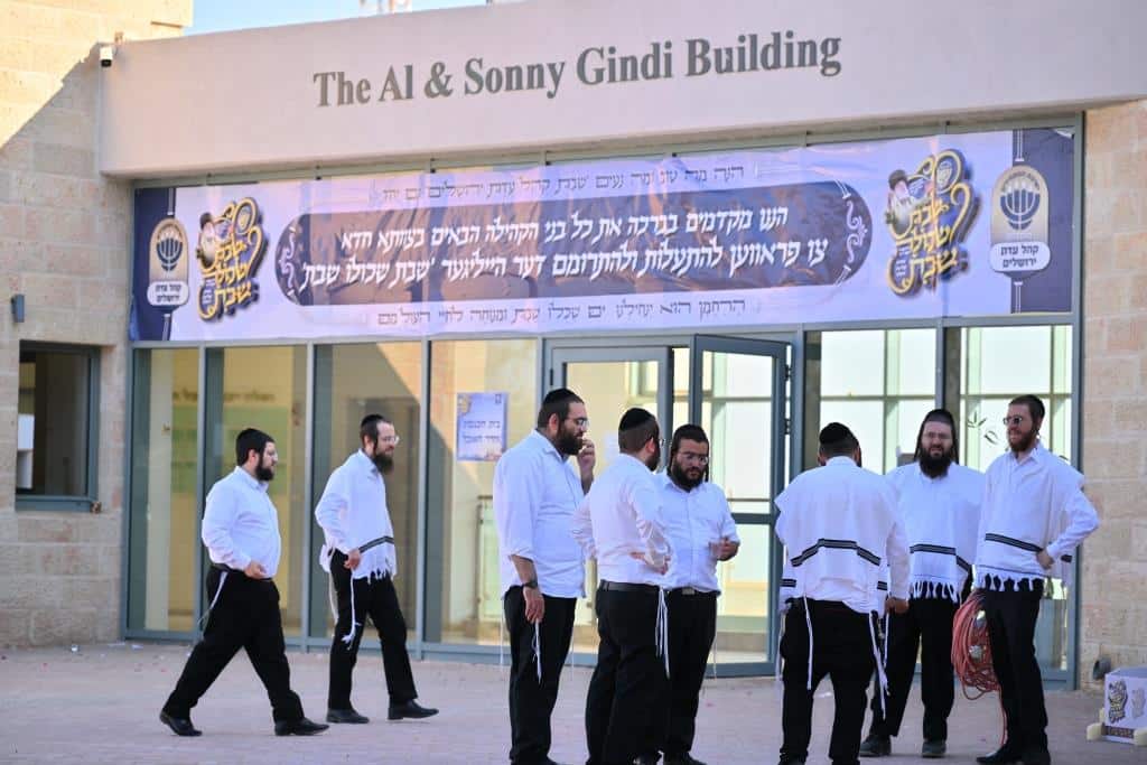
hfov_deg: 17.1
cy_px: 382
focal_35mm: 120
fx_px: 3824
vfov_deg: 11.4
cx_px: 574
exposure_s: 1/640
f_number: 4
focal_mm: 120
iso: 125
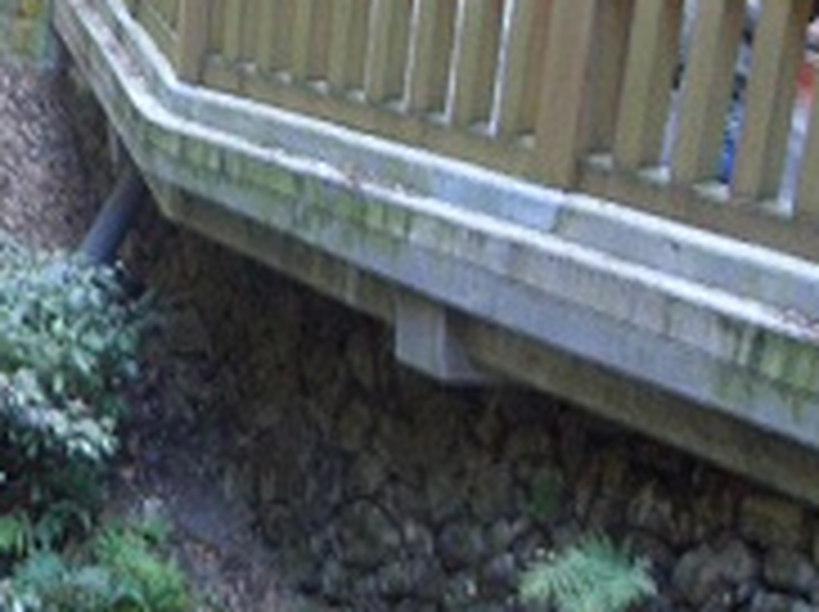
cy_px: 230
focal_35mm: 76
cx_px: 158
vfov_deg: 19.3
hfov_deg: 25.2
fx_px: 1796
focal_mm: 4.8
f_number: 4
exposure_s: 1/13
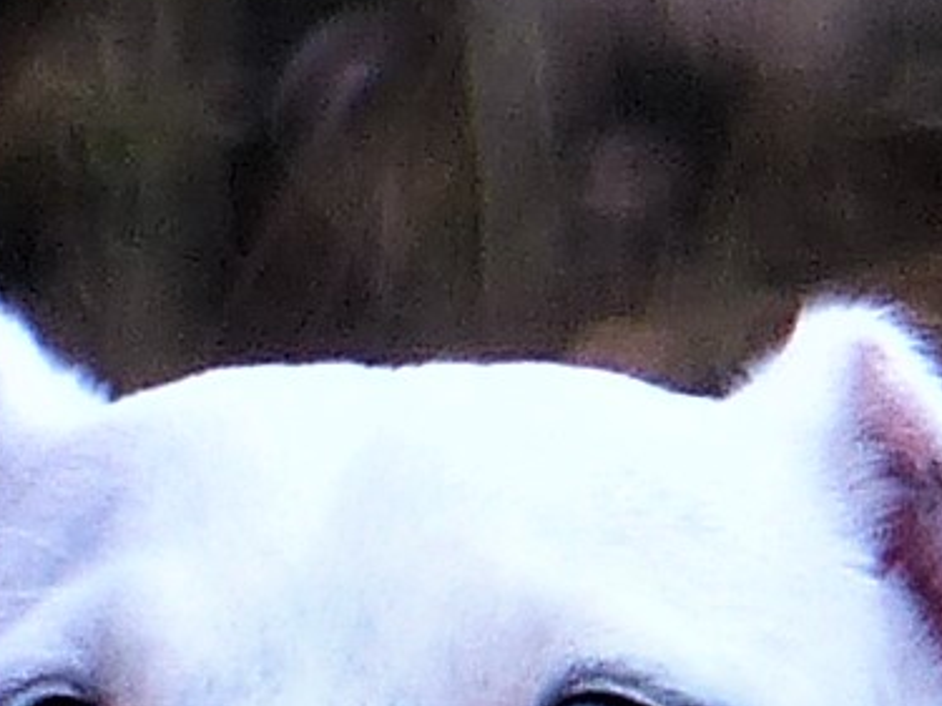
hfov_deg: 0.8
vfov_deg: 0.6
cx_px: 314
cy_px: 1310
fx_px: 69534
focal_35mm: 2556
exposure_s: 1/125
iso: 100
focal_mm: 78.4
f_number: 3.2
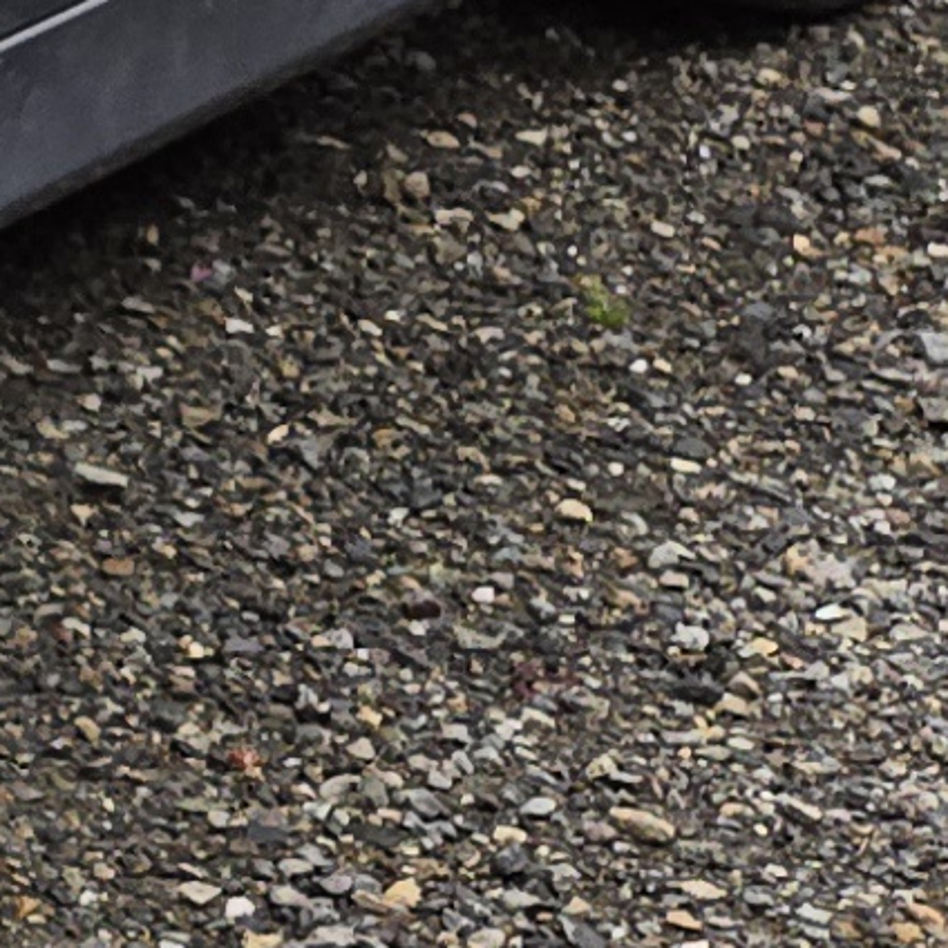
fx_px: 5949
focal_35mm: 192
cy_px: -27
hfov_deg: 6.8
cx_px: -3009
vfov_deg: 9.0
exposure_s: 1/120
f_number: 1.8
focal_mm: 5.4
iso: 32
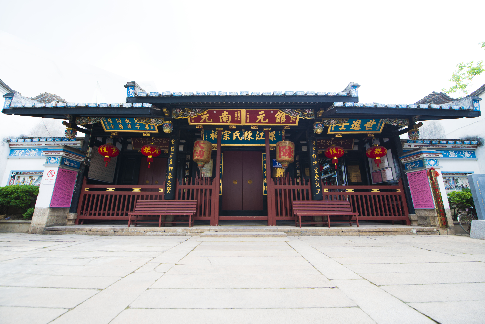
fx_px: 189
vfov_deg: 81.2
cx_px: 242
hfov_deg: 104.2
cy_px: 162
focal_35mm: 14
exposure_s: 1/60
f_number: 5.6
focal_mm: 14
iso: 100
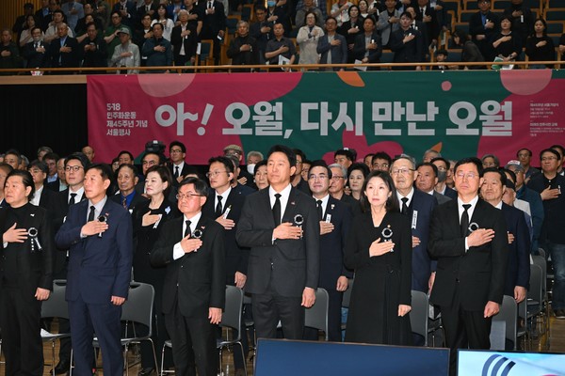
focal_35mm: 82
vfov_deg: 16.7
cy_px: 188
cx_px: 282
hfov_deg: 24.8
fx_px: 1287
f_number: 6.3
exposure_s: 1/100
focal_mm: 82
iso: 2500
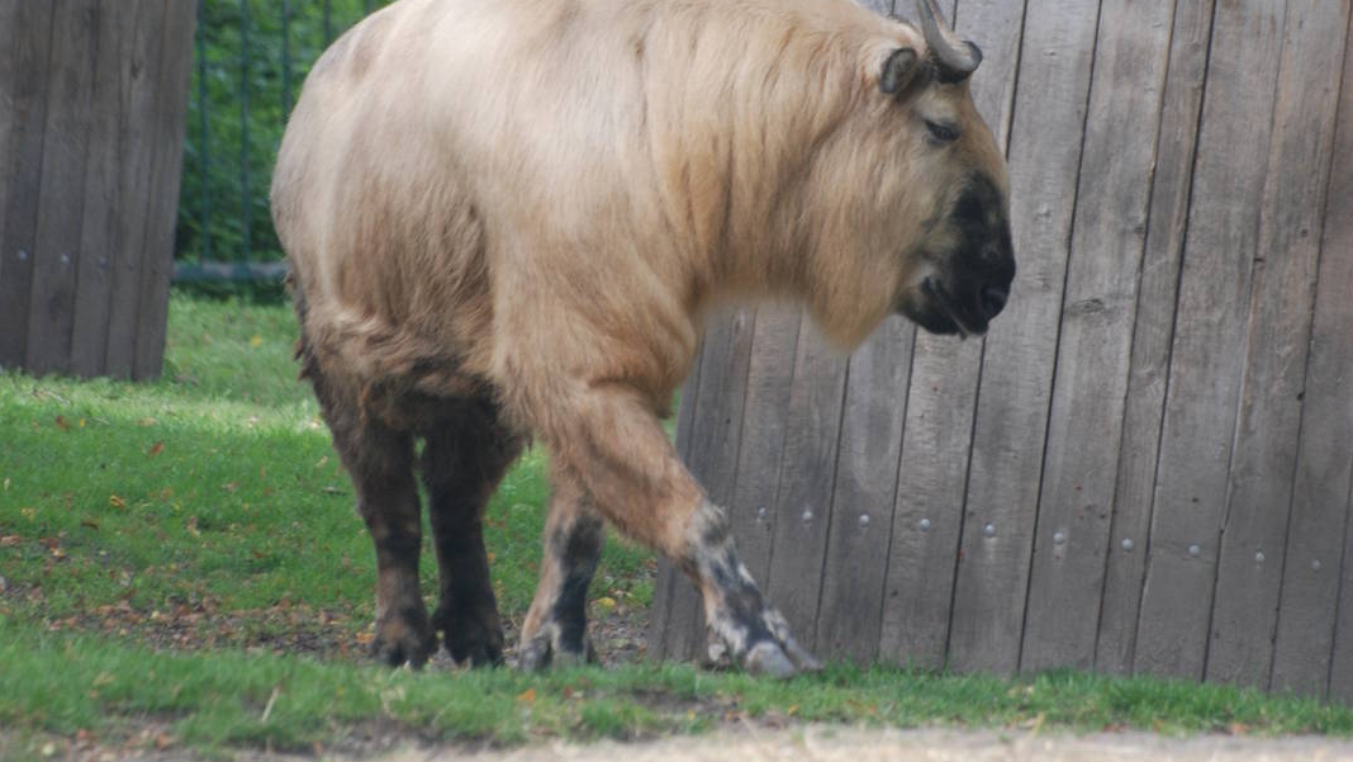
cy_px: 71
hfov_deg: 3.1
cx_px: 677
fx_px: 25367
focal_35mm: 707
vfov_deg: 1.7
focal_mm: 300
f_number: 5.6
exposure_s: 1/250
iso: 400
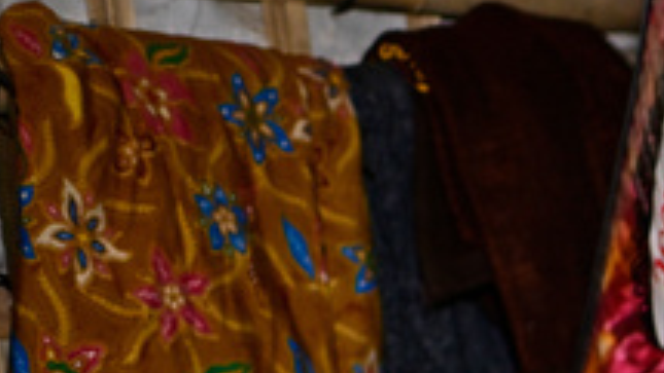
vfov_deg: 6.6
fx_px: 3082
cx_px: 1470
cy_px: 905
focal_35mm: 175
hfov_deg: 10.8
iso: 800
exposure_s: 1/100
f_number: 1.8
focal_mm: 35
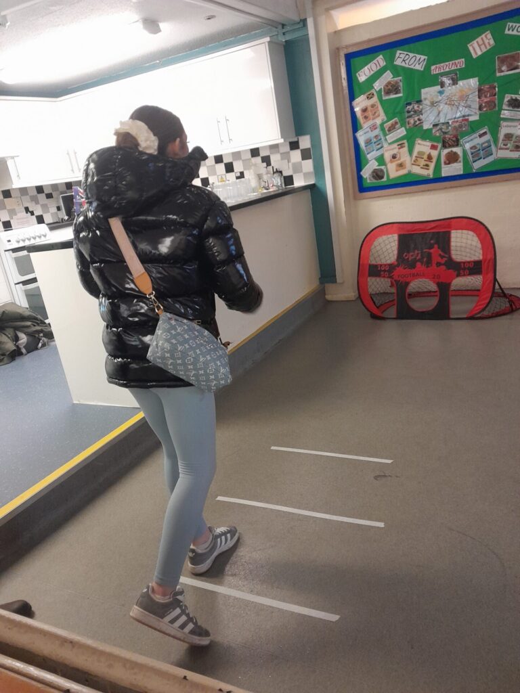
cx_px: 260
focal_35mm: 27
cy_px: 346
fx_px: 541
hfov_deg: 51.4
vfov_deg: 65.3
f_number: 1.8
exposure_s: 1/50
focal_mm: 4
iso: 400
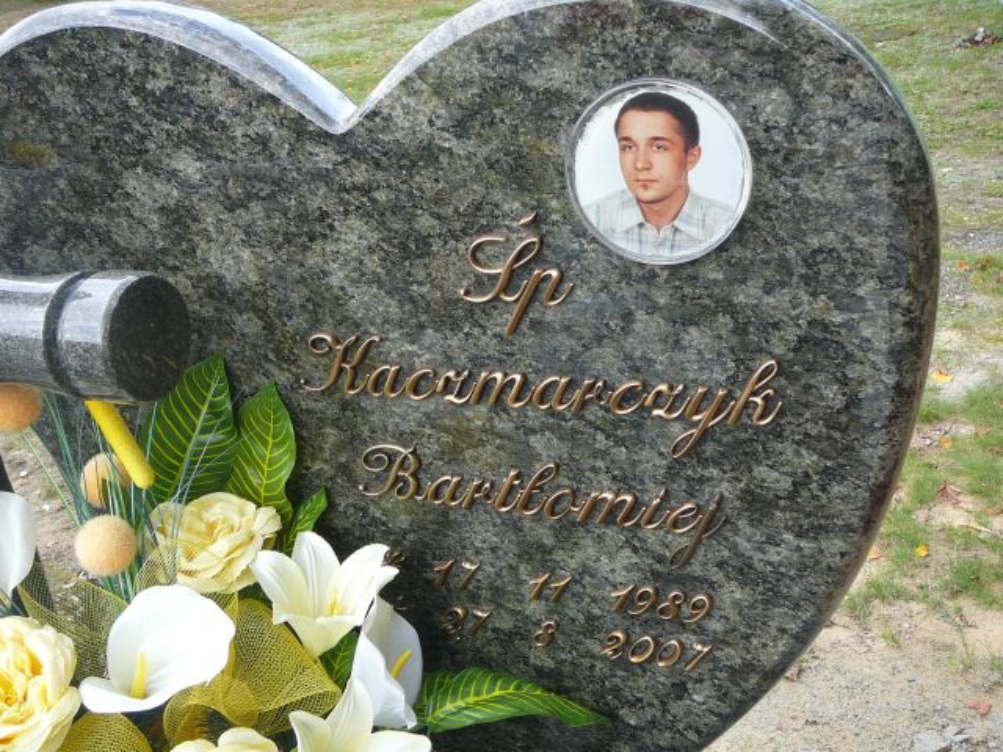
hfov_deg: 47.9
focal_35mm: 39
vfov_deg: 36.8
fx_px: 1130
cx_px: 502
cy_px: 376
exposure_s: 1/80
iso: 80
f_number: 3
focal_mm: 5.8
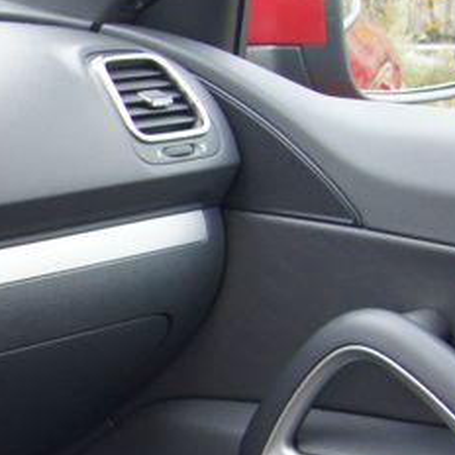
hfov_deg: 10.8
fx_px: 2156
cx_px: -508
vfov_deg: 11.9
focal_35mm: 145
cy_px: 445
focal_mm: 22
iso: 500
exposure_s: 1/40
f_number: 4
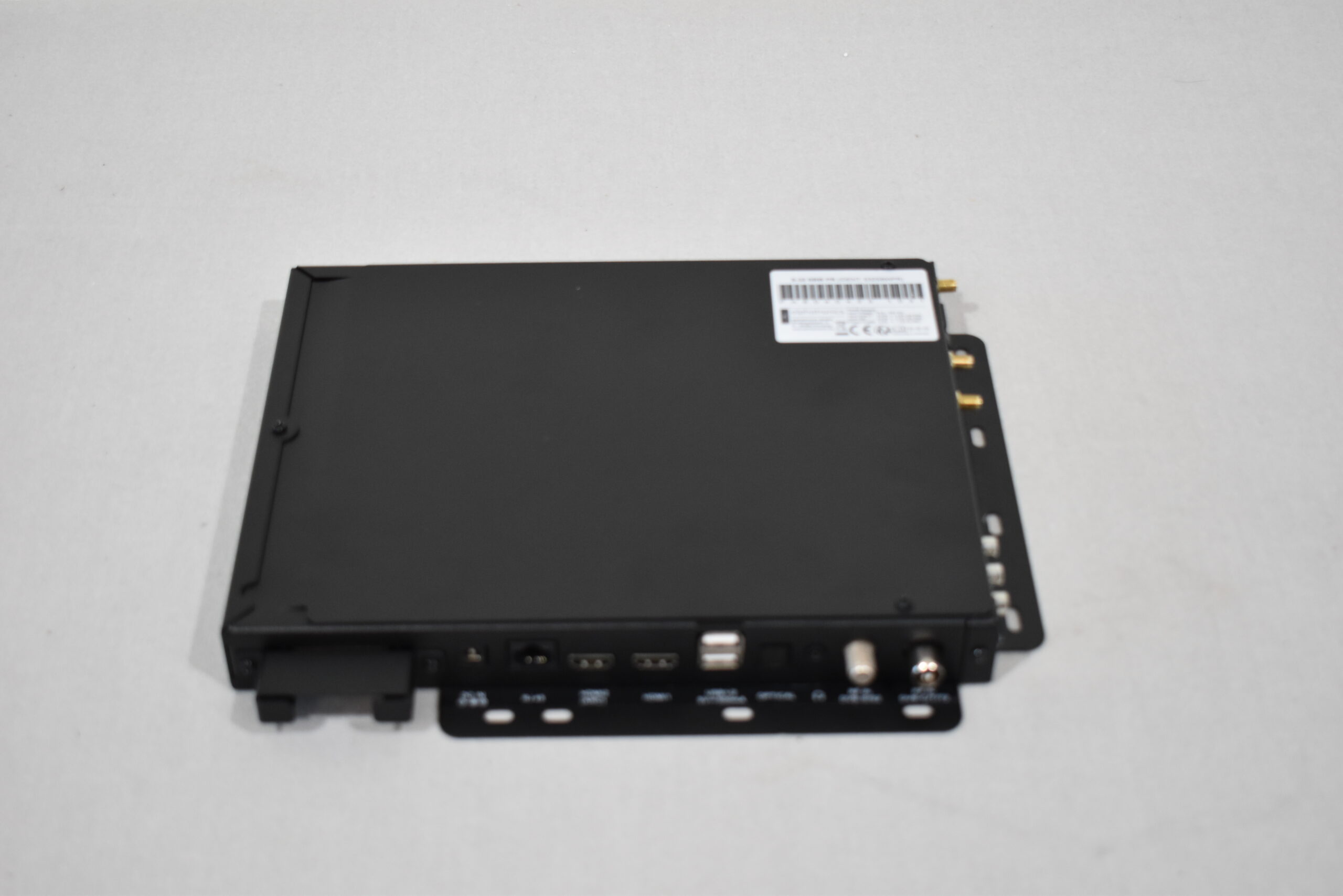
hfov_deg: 35.1
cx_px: 672
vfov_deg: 23.8
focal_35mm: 57
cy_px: 448
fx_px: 2126
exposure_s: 1/125
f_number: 4.8
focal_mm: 38
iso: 800
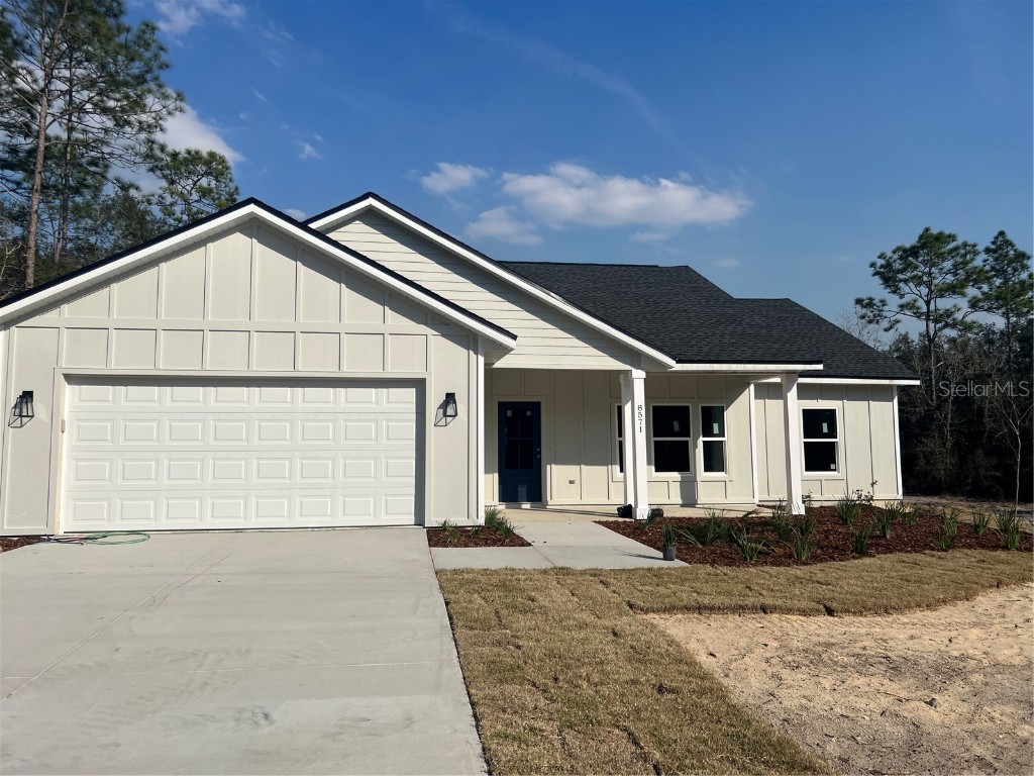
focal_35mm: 26
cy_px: 388
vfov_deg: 53.1
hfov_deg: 67.3
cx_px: 517
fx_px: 777
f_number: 1.5
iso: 50
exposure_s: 1/8696
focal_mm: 5.7
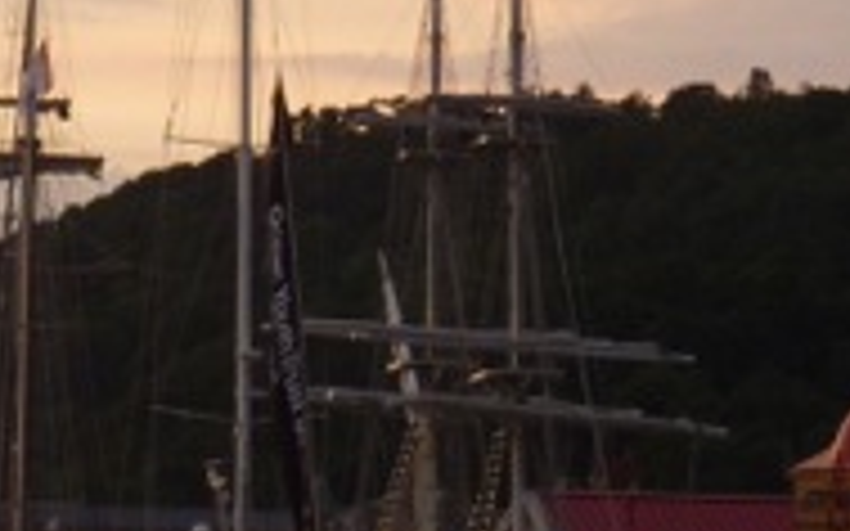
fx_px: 7619
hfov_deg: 6.4
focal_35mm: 329
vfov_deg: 4.0
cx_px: 72
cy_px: 189
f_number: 4.1
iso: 100
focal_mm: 12.4
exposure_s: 1/60
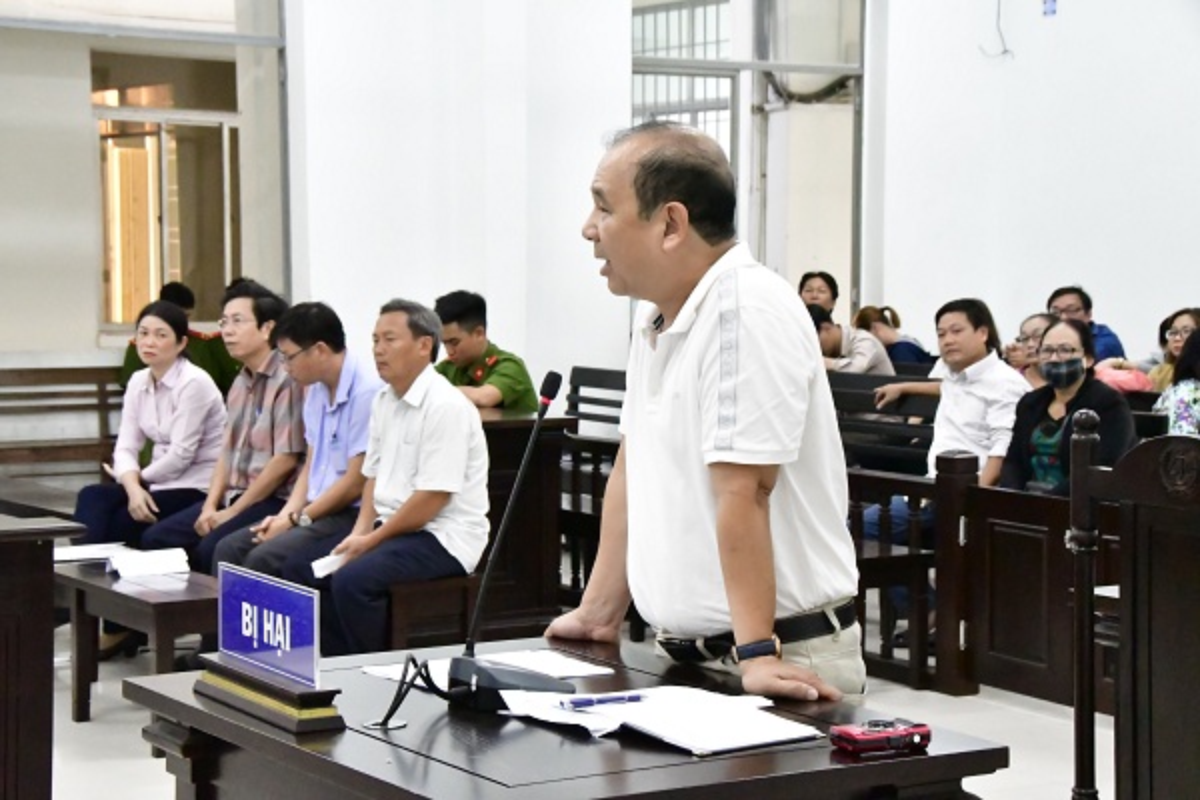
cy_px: 400
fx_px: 2400
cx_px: 600
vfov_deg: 18.9
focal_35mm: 72
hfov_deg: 28.1
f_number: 11
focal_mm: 48
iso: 25600
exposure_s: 1/80
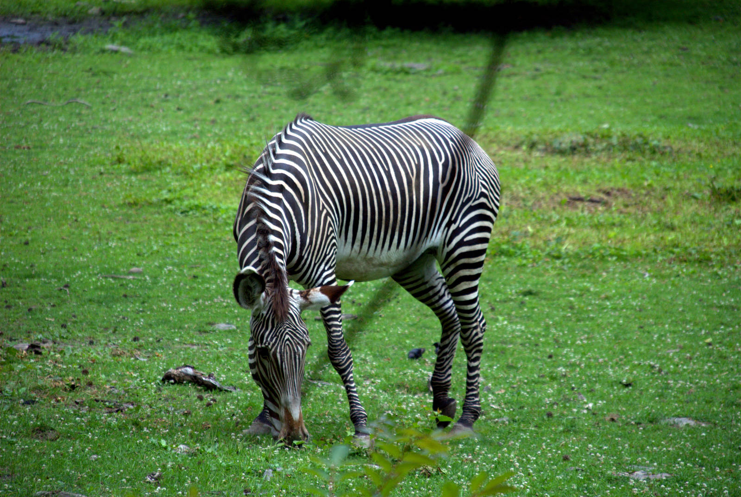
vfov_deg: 4.6
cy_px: 248
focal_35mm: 300
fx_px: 6184
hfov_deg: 6.9
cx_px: 370
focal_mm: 200
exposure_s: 1/500
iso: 450
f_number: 6.3
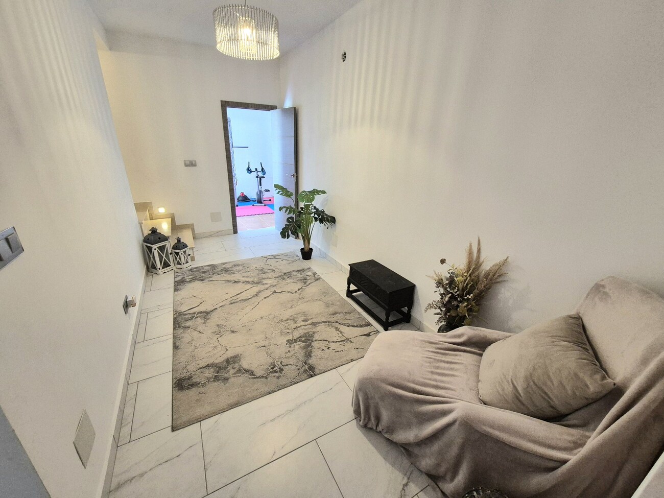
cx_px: 332
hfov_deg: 106.2
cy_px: 249
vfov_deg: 89.9
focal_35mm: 13
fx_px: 249
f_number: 2.2
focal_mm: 2.2
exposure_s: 1/100
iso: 640
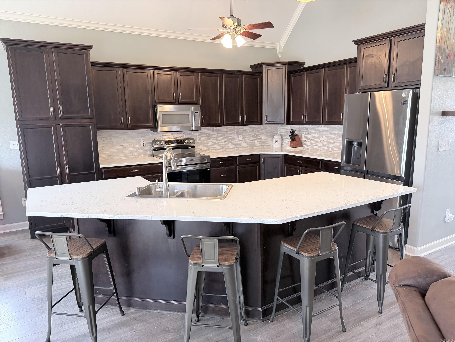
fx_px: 315
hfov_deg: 71.6
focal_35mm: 24
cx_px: 228
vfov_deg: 56.8
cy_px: 171
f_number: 1.78
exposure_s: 1/60
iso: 160
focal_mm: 6.76
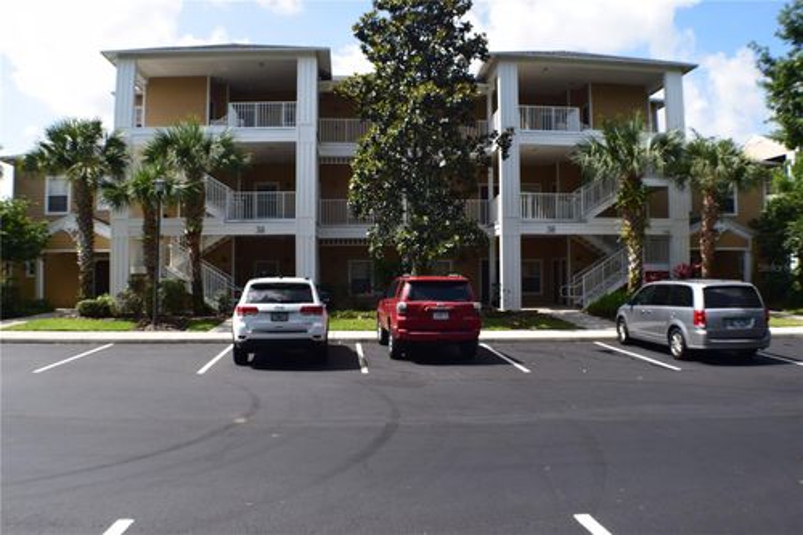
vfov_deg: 35.5
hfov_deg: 51.3
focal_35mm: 38
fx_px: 836
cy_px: 268
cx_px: 402
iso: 400
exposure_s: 1/400
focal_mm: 25
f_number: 11
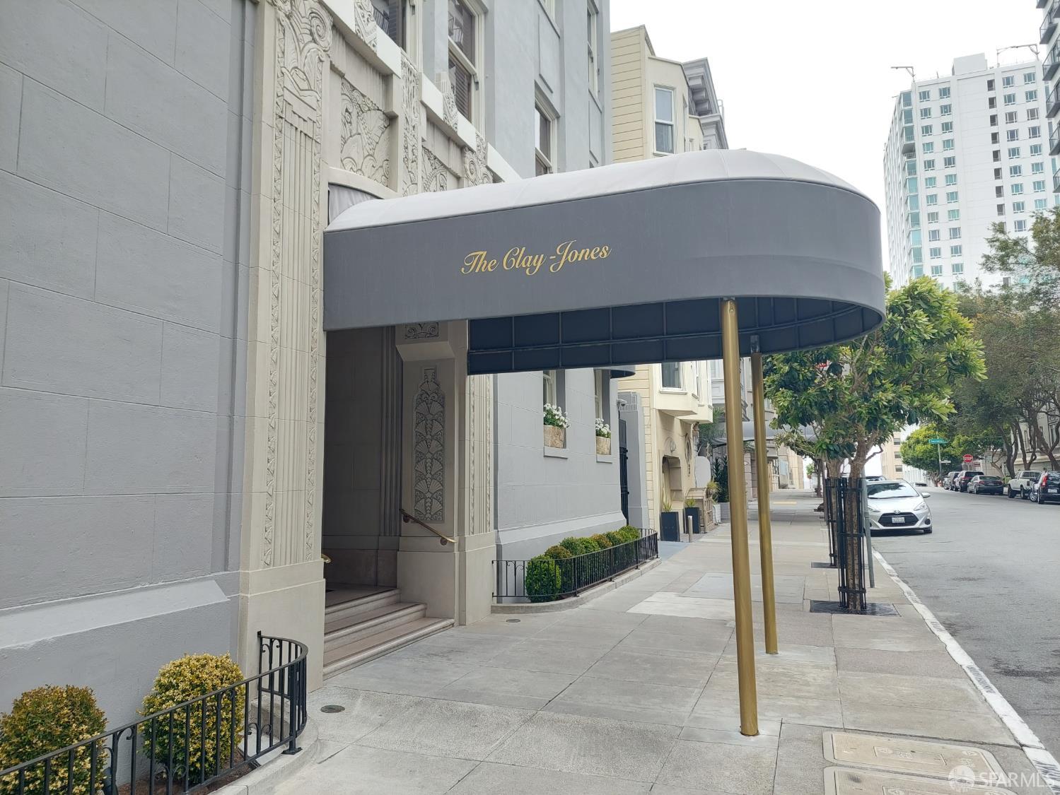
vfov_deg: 56.8
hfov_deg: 71.6
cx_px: 530
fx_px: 735
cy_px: 398
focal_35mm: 24
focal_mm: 5.23
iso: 40
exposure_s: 1/220
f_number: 1.8
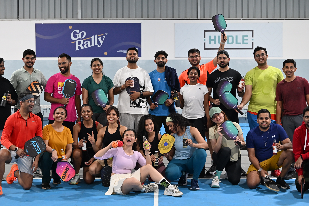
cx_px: 143
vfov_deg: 19.4
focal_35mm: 70
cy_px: 90
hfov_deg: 28.8
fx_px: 601
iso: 1600
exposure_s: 1/125
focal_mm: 56
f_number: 3.5
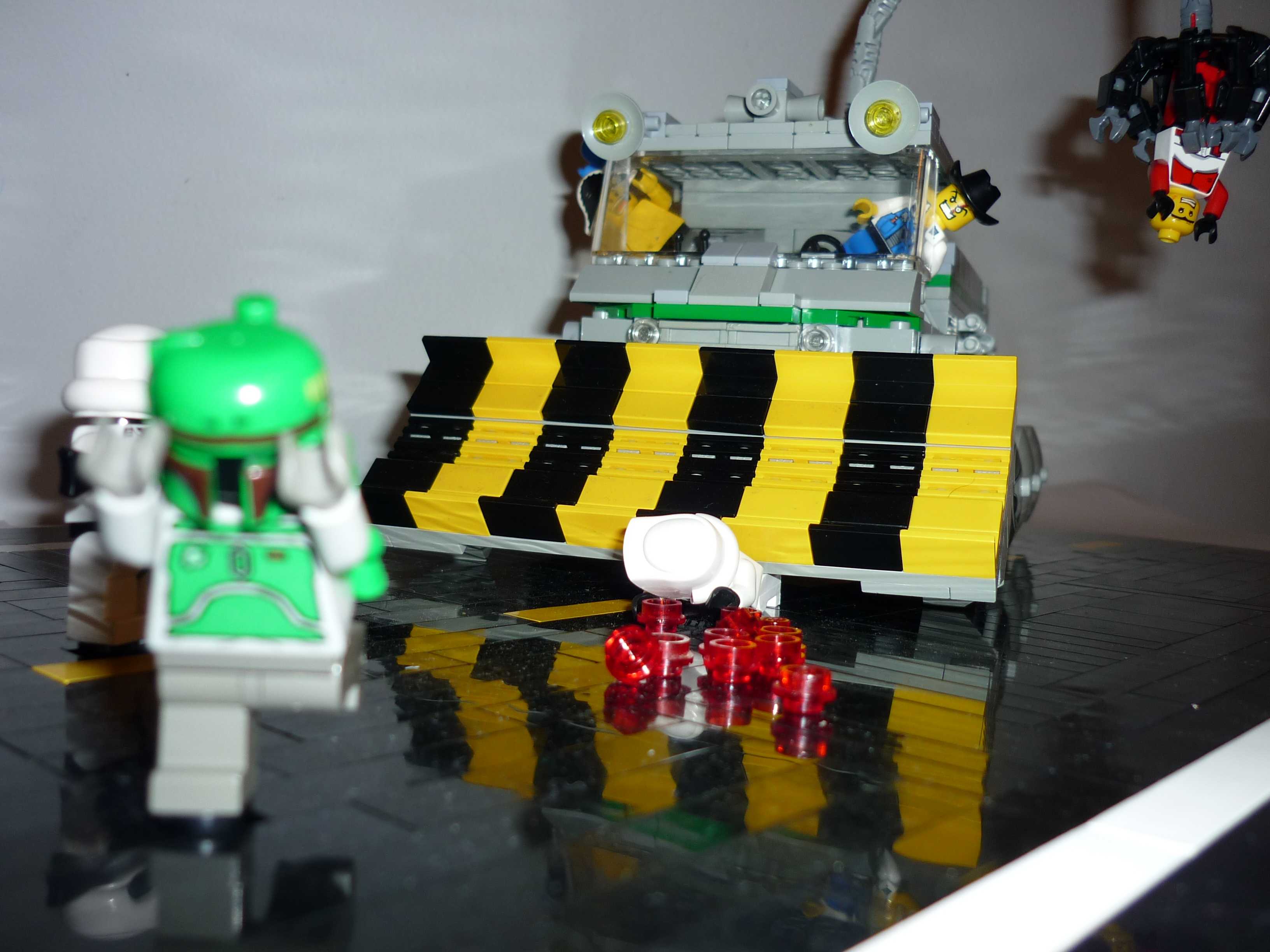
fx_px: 1211
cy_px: 476
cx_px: 635
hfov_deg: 55.4
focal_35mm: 33
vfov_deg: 42.9
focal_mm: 5.5
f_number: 2.8
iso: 100
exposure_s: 1/30
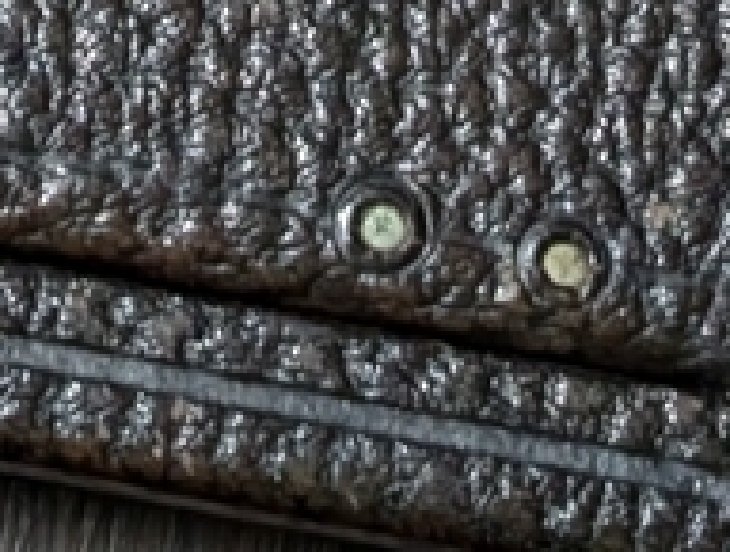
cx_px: -251
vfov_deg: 4.7
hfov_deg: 6.4
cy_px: -1016
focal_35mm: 306
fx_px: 6469
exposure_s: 1/65.2
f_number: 1.68
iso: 491
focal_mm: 6.9
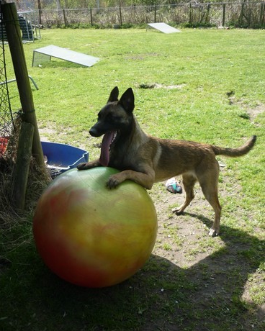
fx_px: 343
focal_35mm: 35
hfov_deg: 42.2
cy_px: 167
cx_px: 131
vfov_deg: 51.5
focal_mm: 5.5
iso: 80
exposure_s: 1/320
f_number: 2.8
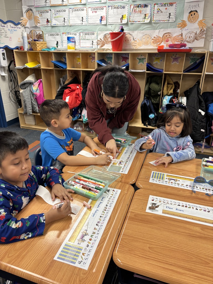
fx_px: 213
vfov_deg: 67.3
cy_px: 142
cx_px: 106
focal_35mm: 26
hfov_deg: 53.1
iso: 100
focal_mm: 5.96
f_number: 1.6
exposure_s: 1/60
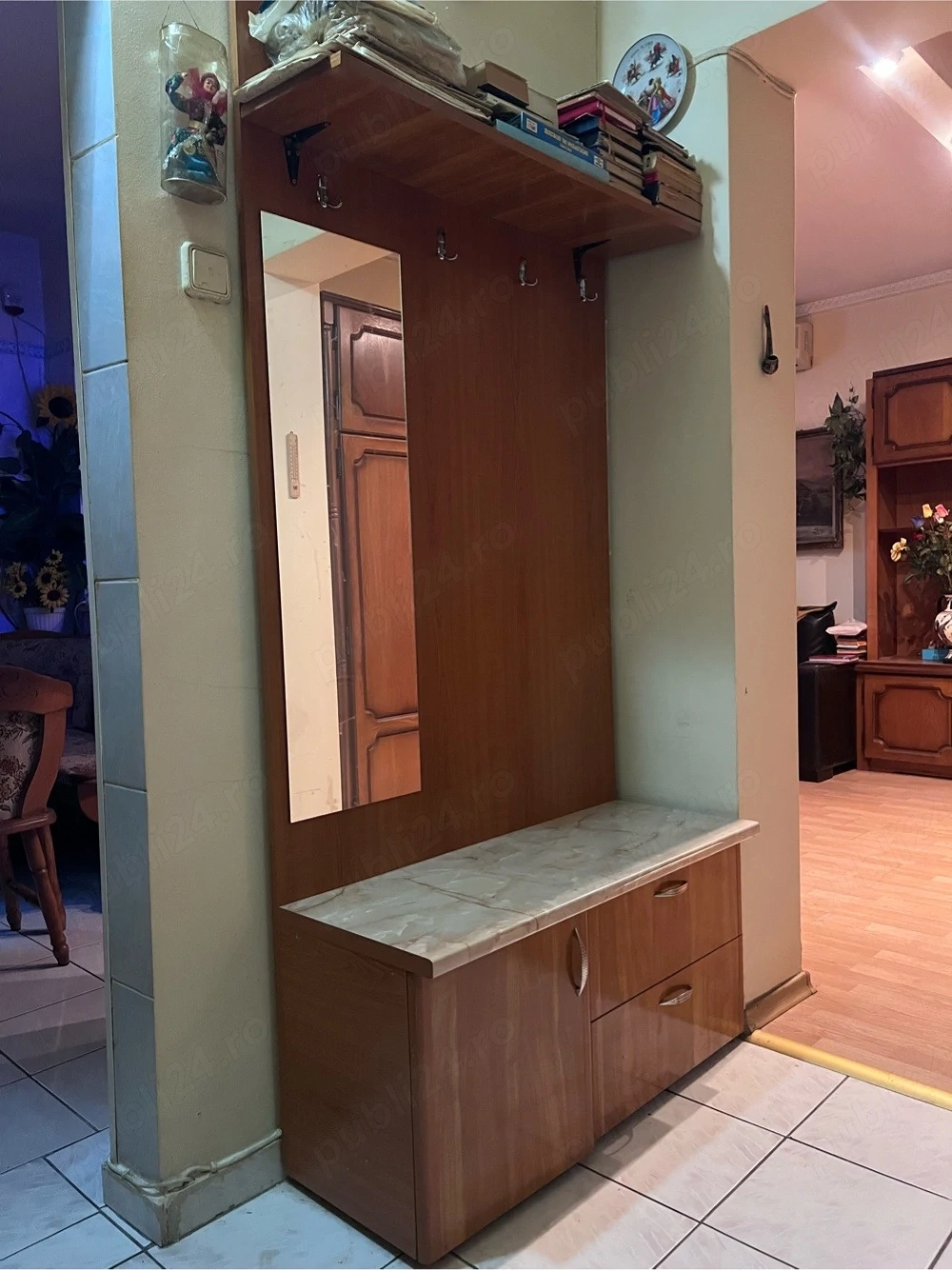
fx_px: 954
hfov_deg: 53.0
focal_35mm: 26
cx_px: 476
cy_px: 635
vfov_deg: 67.3
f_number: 1.5
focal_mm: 5.7
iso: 640
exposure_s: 1/33
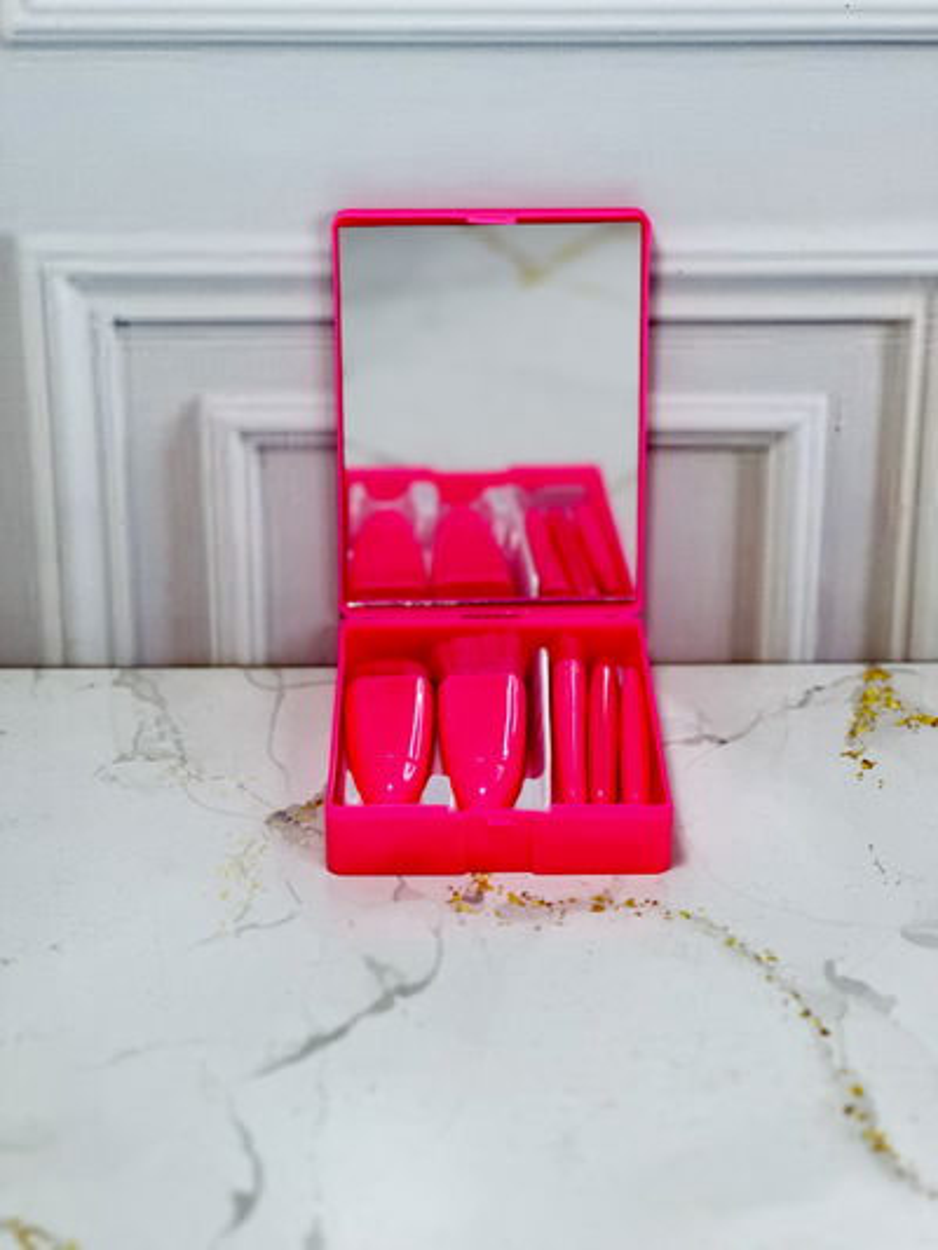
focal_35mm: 77
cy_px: 625
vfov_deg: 25.3
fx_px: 2781
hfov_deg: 19.1
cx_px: 469
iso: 125
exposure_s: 1/100
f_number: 2.8
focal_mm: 9
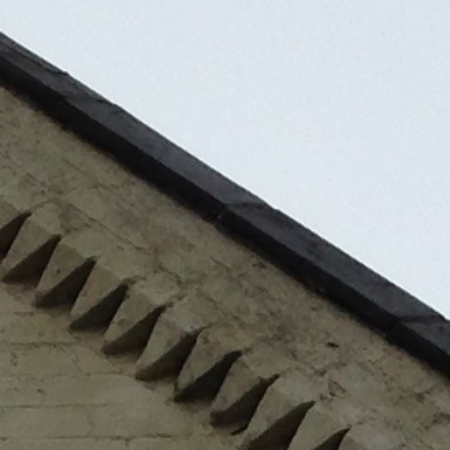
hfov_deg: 6.0
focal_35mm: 289
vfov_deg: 5.7
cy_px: 1262
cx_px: -150
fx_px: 4250
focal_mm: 4.13
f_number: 2.4
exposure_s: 1/753
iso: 50
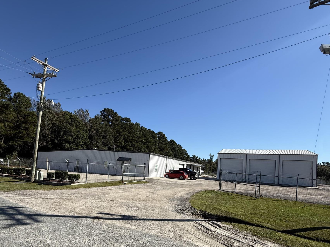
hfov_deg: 84.7
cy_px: 164
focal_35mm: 19
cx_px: 164
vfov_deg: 66.9
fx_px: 181
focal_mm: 2.22
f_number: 2.2
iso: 50
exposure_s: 1/2506
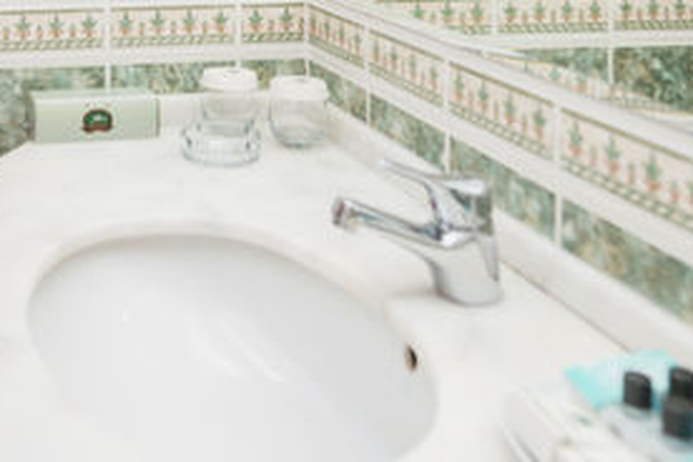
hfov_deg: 36.4
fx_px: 1001
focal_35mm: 52
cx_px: 103
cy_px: -167
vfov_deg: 22.7
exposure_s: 1/50
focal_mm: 14
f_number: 2.8
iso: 100
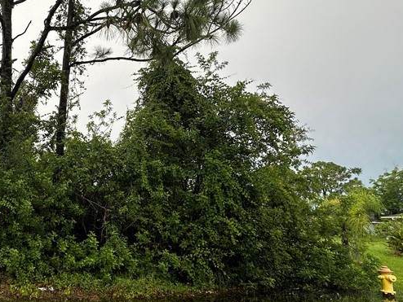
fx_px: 338
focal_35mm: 29
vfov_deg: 48.2
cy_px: 169
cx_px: 48
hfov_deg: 54.5
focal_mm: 2.22
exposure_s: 1/99
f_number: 2.2
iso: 40
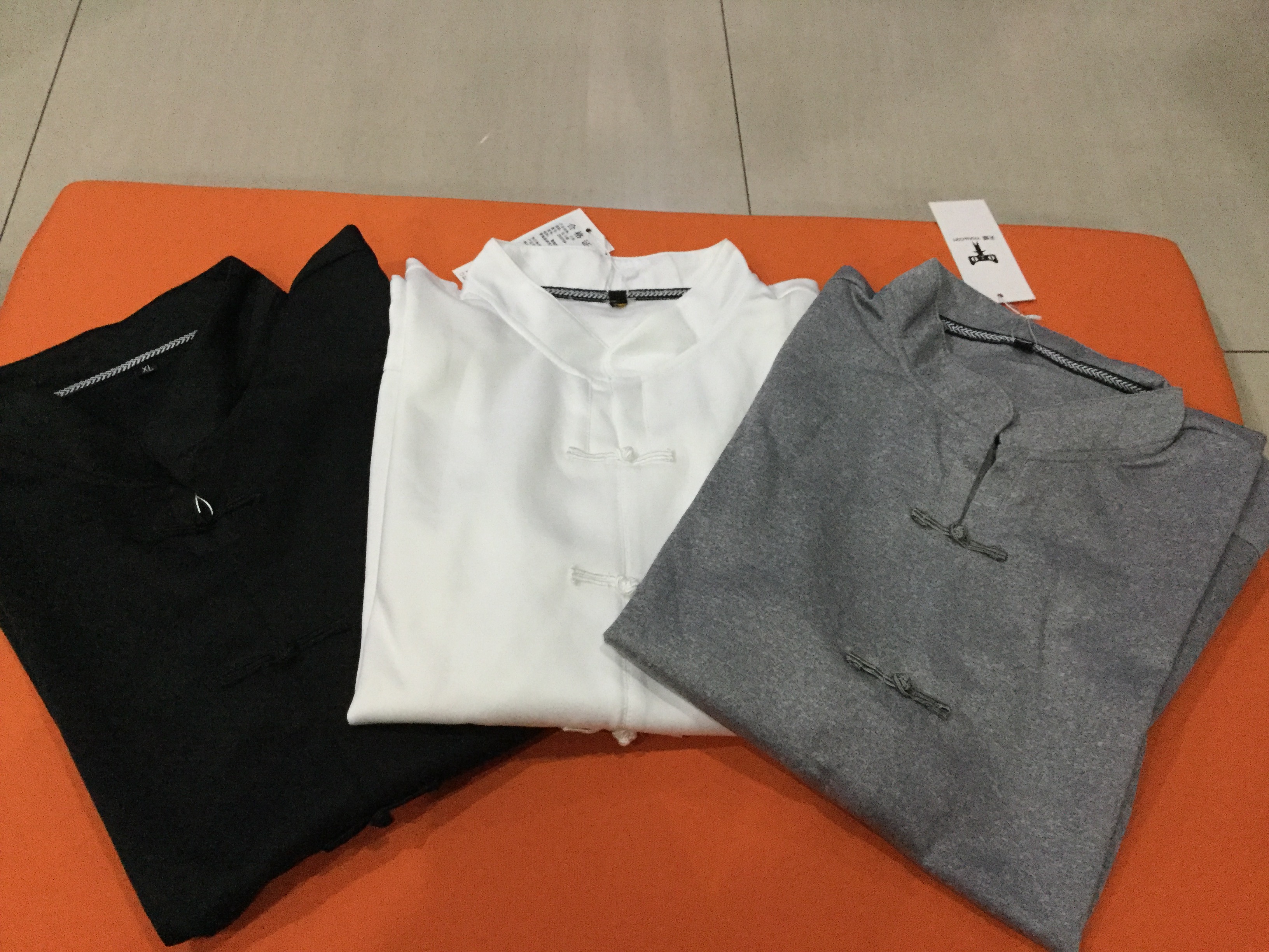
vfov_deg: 45.4
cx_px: 634
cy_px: 476
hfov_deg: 58.4
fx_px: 1136
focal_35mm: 31
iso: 250
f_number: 2.4
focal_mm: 3.3
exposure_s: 1/17
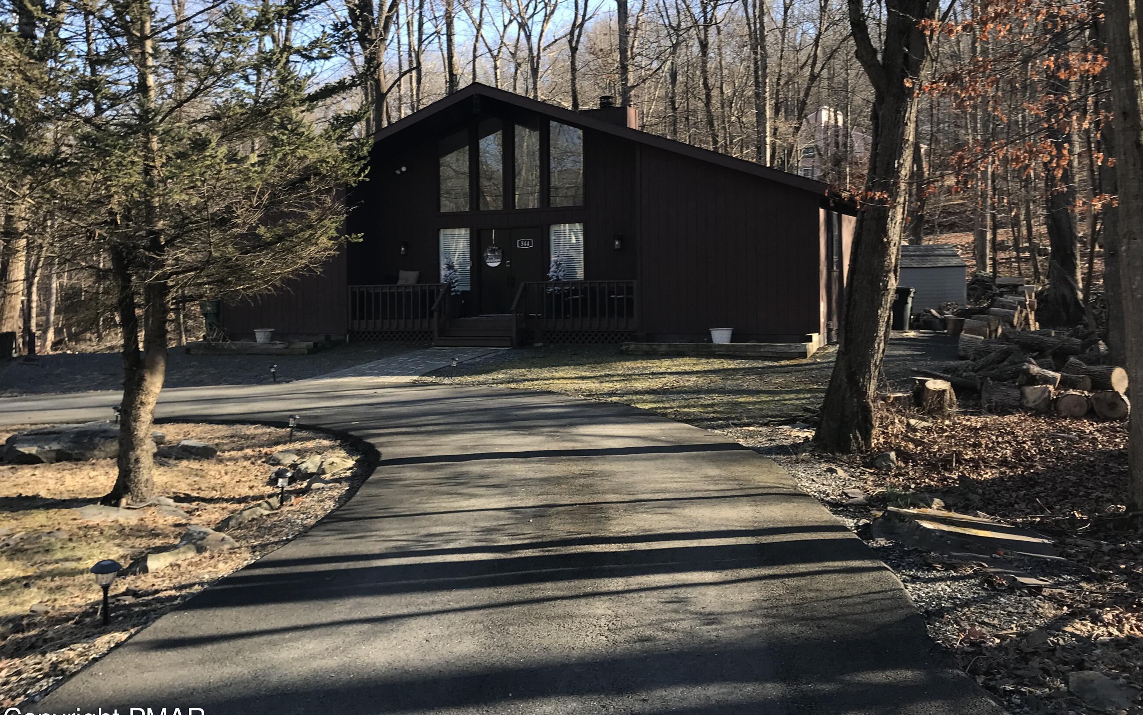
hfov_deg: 56.7
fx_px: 1059
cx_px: 566
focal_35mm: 34
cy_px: 272
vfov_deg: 37.1
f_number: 1.8
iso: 20
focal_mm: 3.99
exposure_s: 1/481
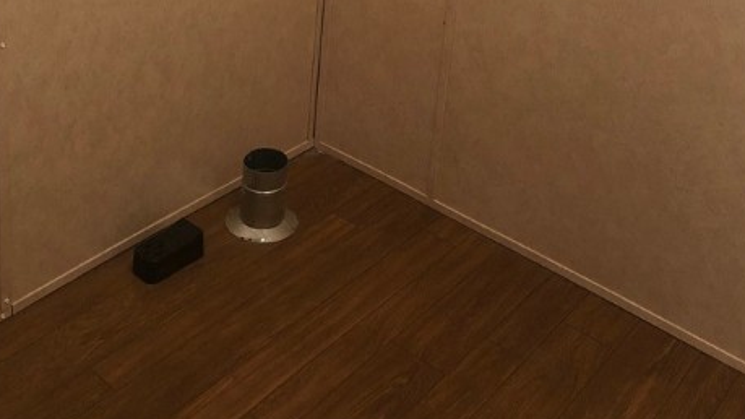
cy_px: -145
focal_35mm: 51
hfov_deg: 40.6
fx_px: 1007
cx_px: 352
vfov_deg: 21.0
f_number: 1.8
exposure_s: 1/15
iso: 80
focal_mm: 3.99
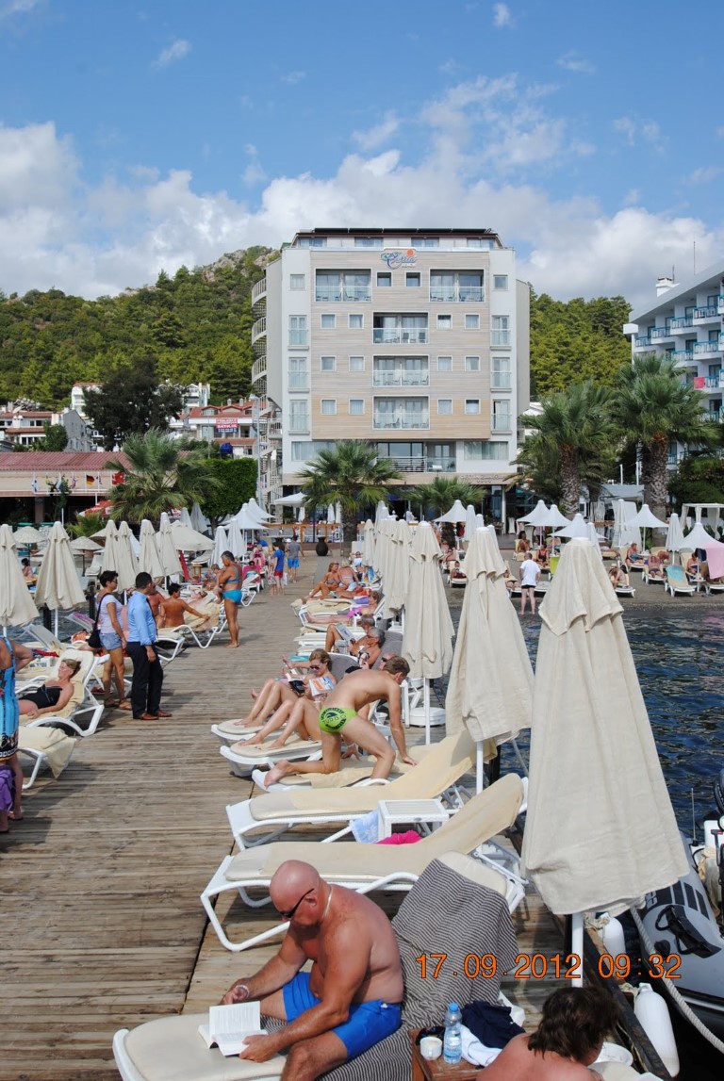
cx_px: 362
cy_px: 540
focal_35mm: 36
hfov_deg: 37.0
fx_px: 1083
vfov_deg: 53.1
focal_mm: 24
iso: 100
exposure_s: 1/250
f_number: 8
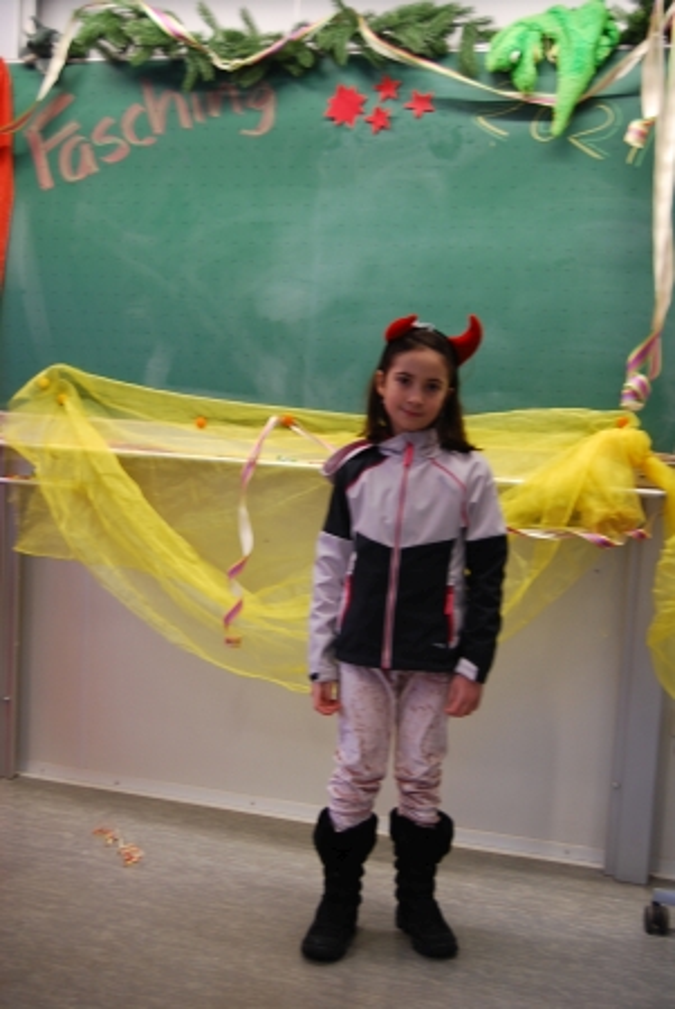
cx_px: 338
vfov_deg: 41.1
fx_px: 1347
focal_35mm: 48
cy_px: 504
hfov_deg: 28.1
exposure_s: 1/30
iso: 220
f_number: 4.5
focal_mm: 32
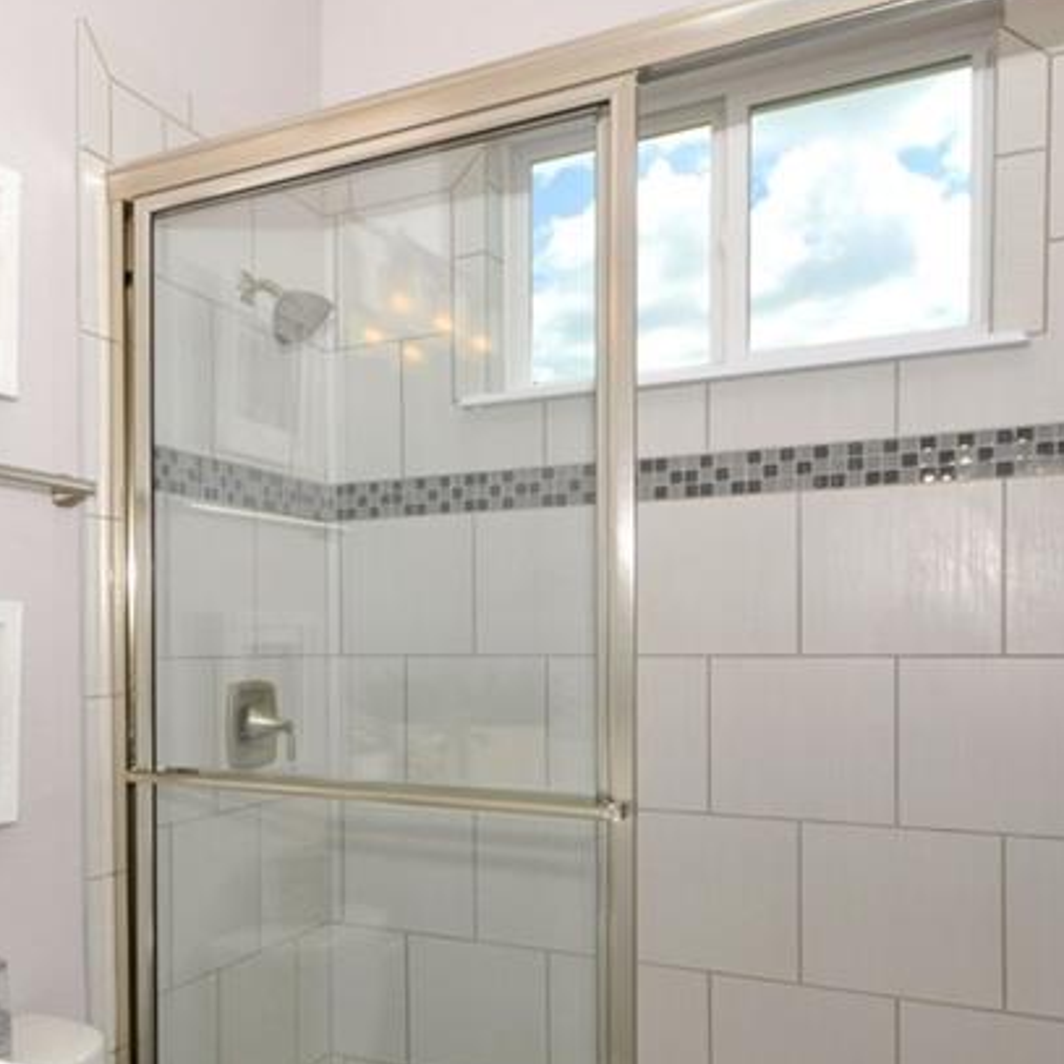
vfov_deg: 50.0
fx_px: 1113
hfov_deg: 48.0
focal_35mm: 32
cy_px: 725
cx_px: 199
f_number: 10
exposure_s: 1/200
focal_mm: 10
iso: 200
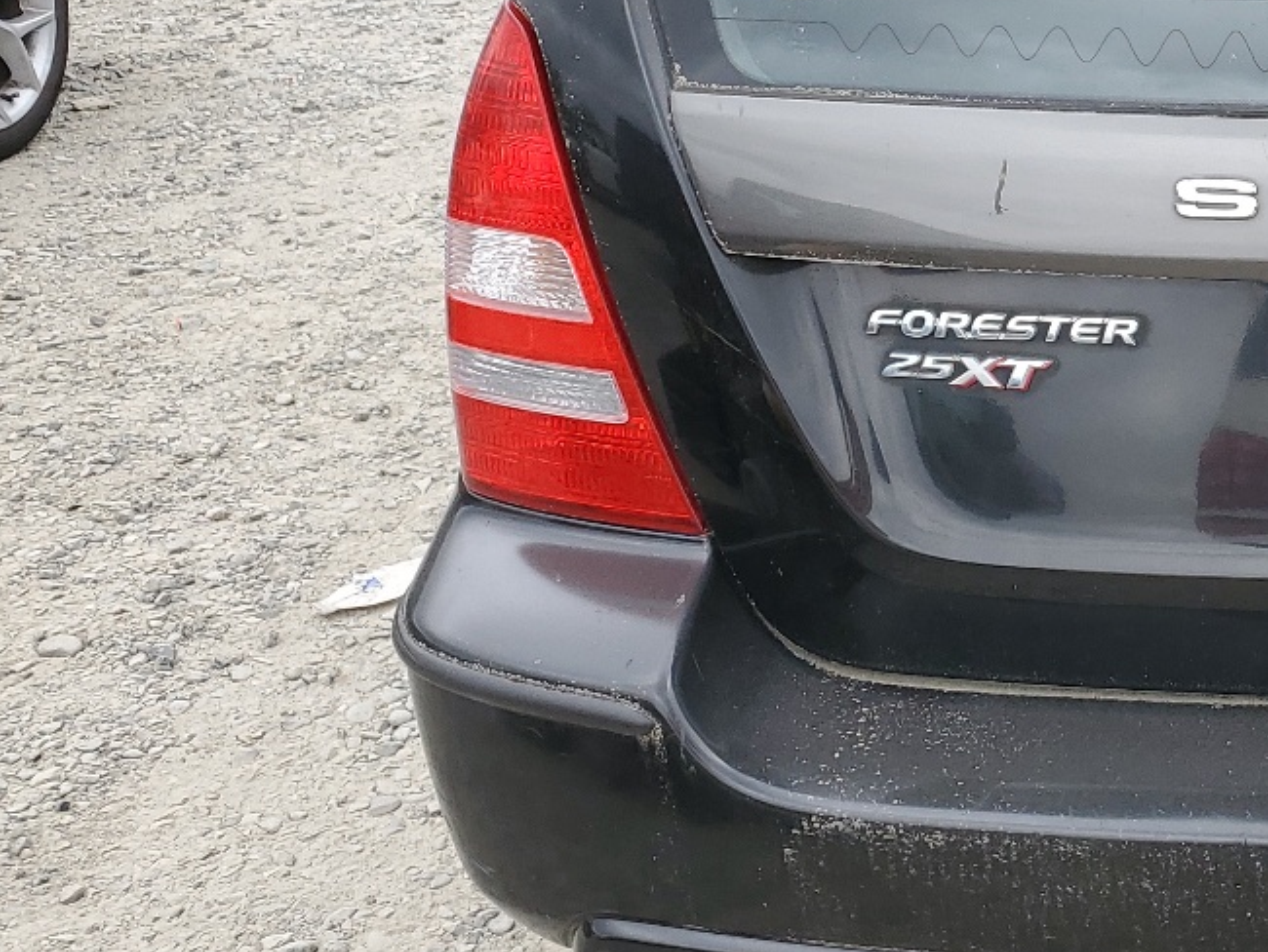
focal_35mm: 64
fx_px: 2345
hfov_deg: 26.9
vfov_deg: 22.6
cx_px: 1514
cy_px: 178
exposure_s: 1/625
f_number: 1.5
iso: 50
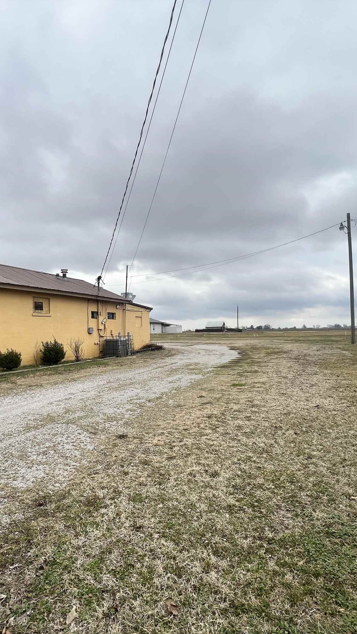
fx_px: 320
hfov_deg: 57.2
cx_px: 121
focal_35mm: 19
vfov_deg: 89.6
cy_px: 318
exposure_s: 1/1292
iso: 32
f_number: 1.8
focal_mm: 1.57
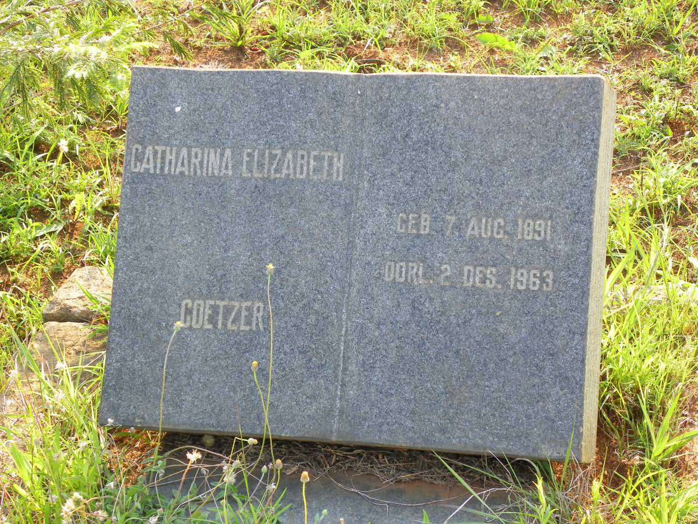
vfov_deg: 18.4
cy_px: 262
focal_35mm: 80
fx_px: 1613
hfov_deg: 24.4
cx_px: 349
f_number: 4
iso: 64
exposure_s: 1/80
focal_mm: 14.2
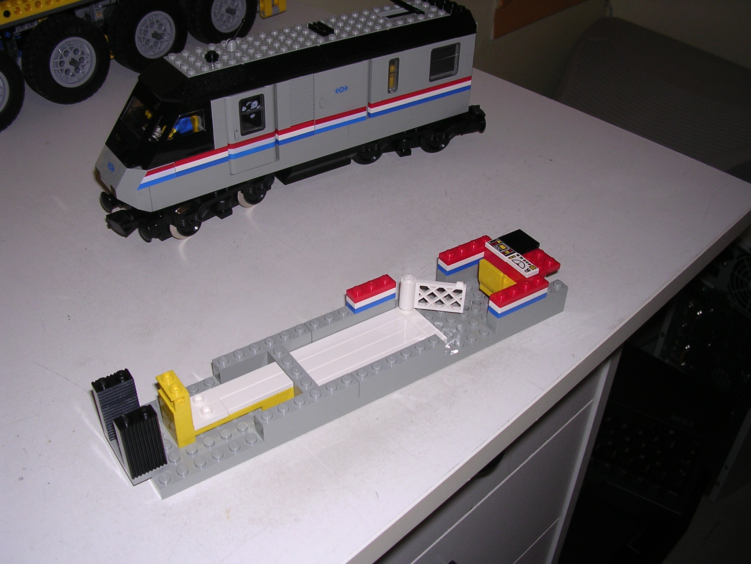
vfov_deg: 37.7
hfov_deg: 49.0
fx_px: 824
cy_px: 282
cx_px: 376
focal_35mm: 38
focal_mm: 5.8
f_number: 2.8
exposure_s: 1/60.1
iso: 100
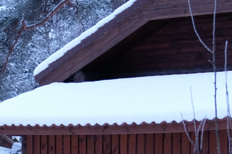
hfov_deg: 12.7
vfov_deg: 8.5
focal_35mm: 160
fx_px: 1031
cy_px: 152
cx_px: -5
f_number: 2.8
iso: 800
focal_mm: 25.7
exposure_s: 1/30
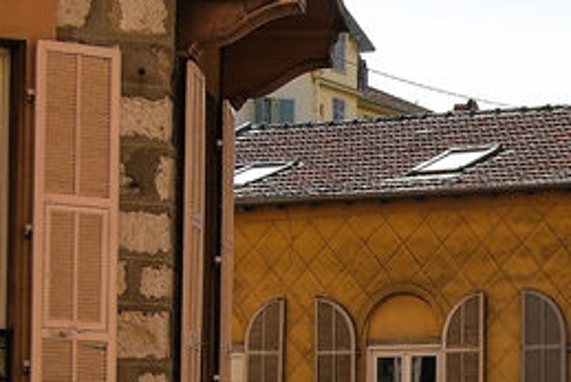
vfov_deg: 9.8
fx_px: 2206
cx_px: 474
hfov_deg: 14.6
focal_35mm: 139
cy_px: 323
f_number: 5
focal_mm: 40
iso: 100
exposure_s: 1/640
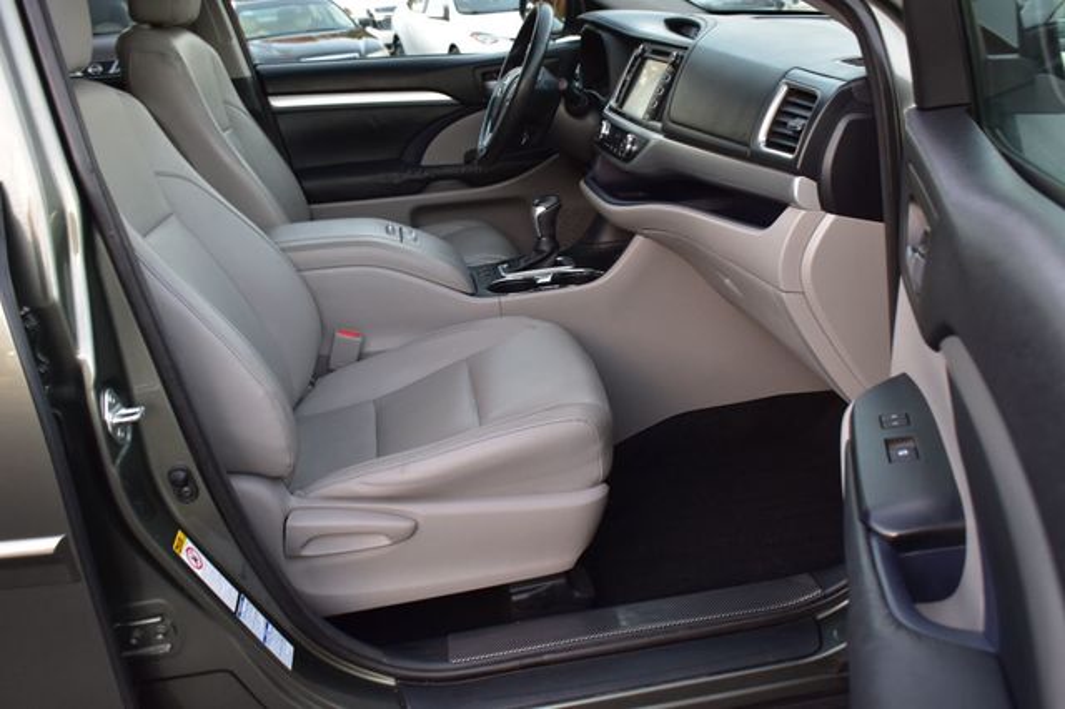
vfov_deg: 36.8
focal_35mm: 36
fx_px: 1064
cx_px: 532
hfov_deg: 53.2
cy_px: 354
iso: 720
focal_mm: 24
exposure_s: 1/15
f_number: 6.3
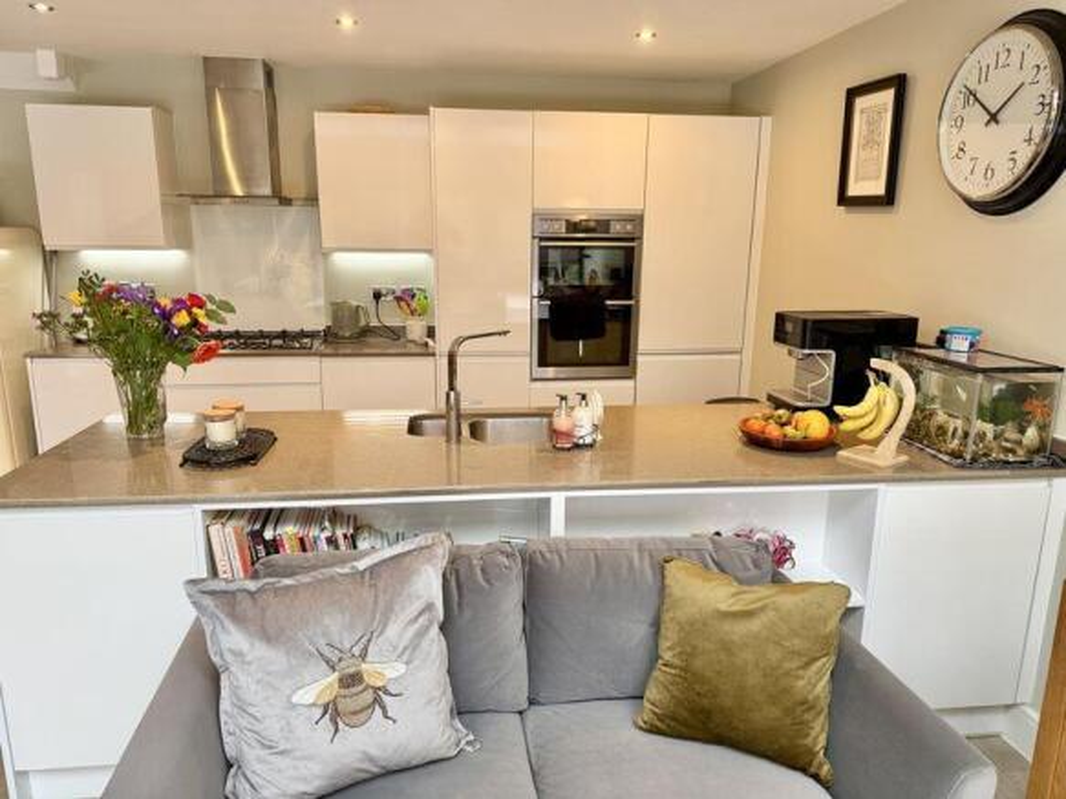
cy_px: 400
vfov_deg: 56.8
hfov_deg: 71.6
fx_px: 739
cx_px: 533
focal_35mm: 24
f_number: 1.78
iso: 200
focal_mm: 6.76
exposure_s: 1/121
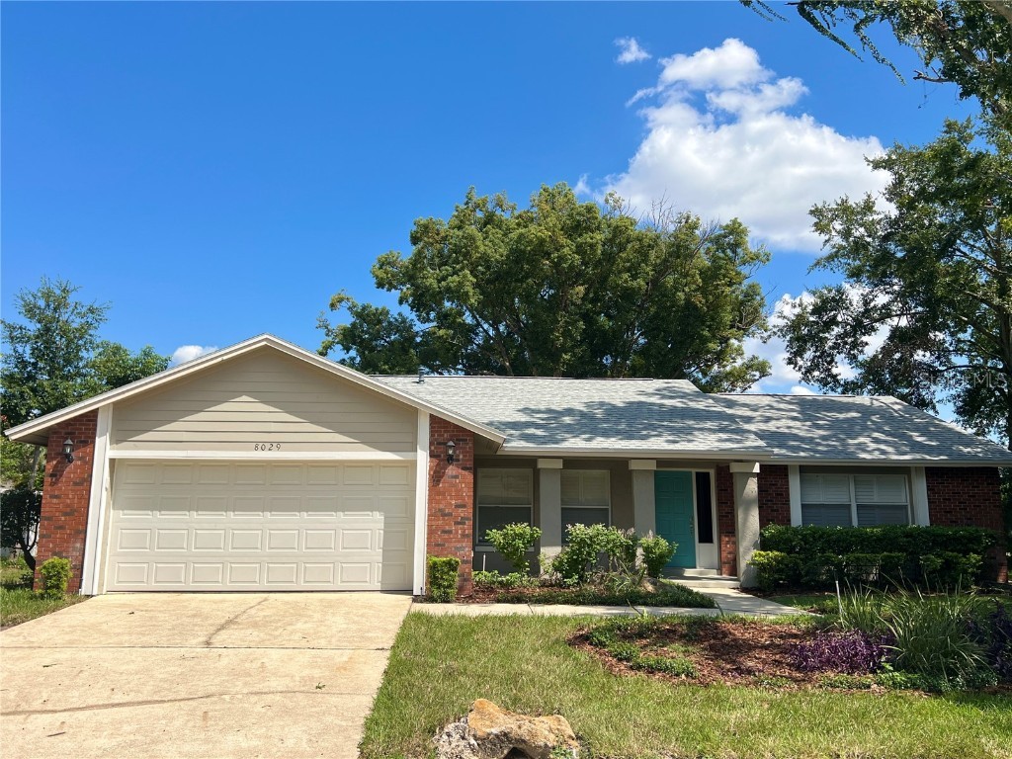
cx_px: 506
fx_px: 760
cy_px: 380
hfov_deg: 67.3
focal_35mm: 26
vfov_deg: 53.1
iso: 50
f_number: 1.5
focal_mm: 5.7
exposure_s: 1/5076
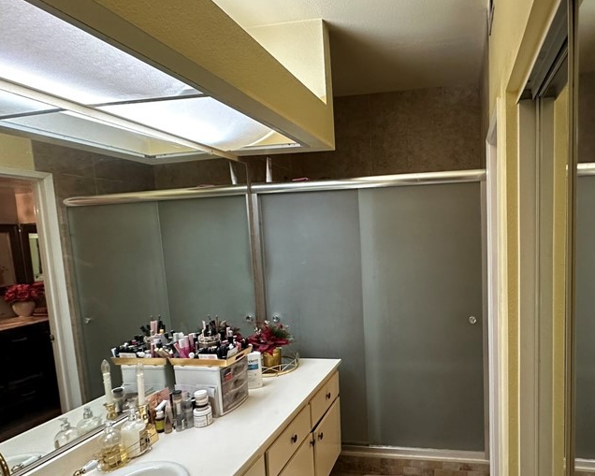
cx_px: 399
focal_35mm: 22
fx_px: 387
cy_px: 267
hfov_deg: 72.7
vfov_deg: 62.9
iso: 640
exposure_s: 1/60
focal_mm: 2.22
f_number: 2.2
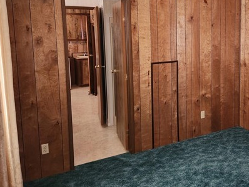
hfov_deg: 47.9
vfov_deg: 38.2
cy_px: 63
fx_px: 266
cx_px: 193
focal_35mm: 37
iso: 640
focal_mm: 5.4
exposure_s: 1/120
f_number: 1.8
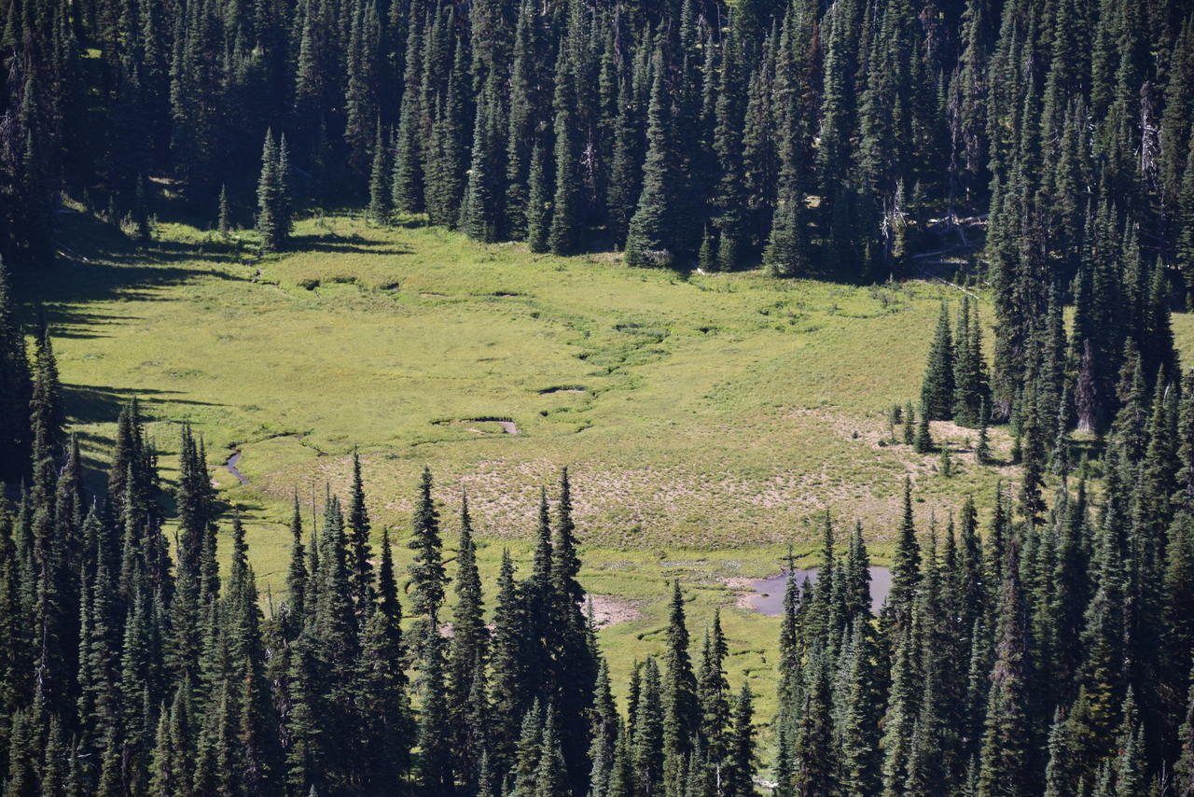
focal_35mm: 145
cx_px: 597
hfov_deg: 14.2
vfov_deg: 9.5
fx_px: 4810
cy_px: 398
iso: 180
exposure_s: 1/320
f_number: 5.6
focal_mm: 145
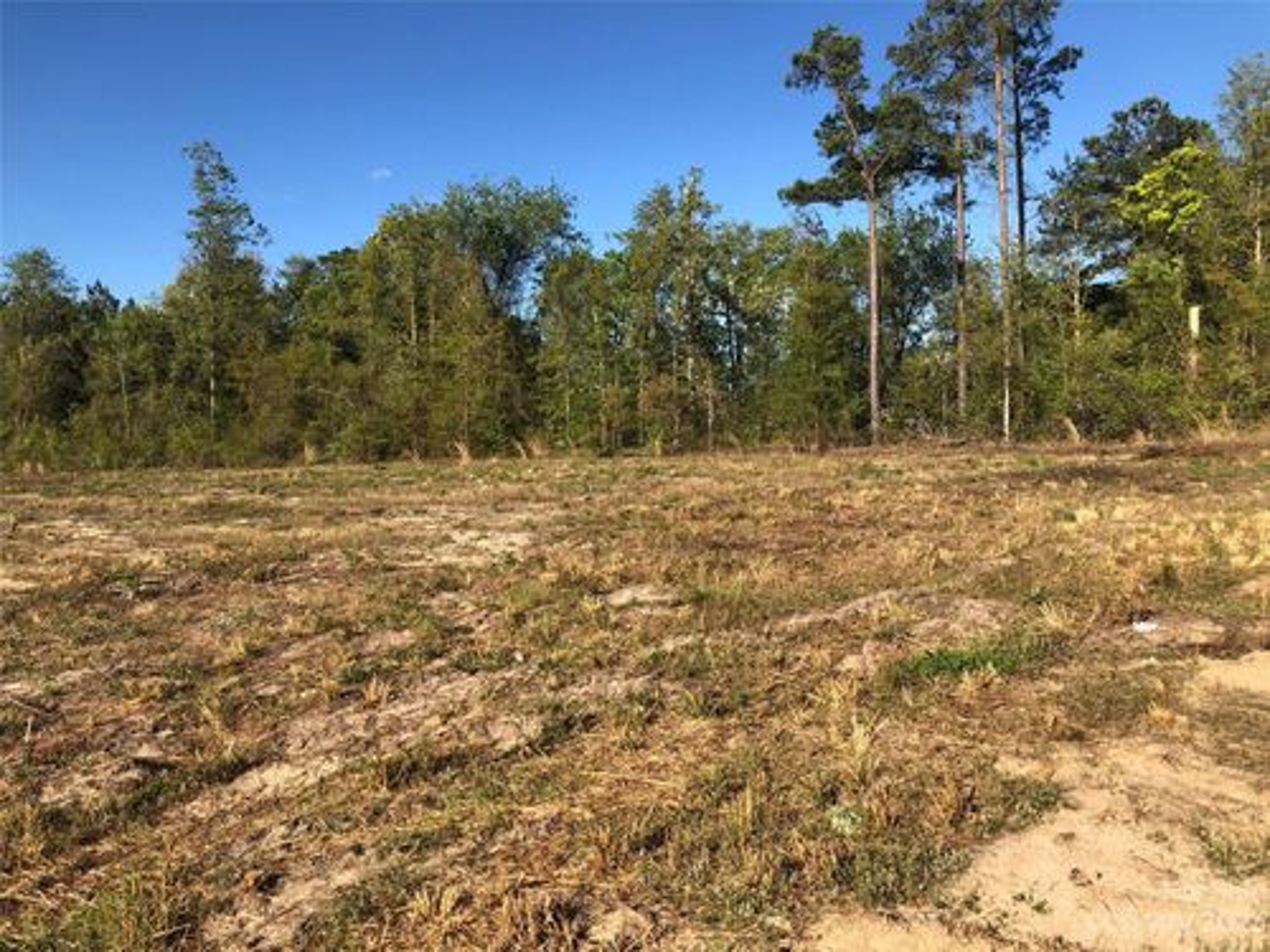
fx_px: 1027
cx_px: 635
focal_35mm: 28
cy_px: 476
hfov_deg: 63.4
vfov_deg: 49.7
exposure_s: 1/1499
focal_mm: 3.99
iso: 20
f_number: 1.8
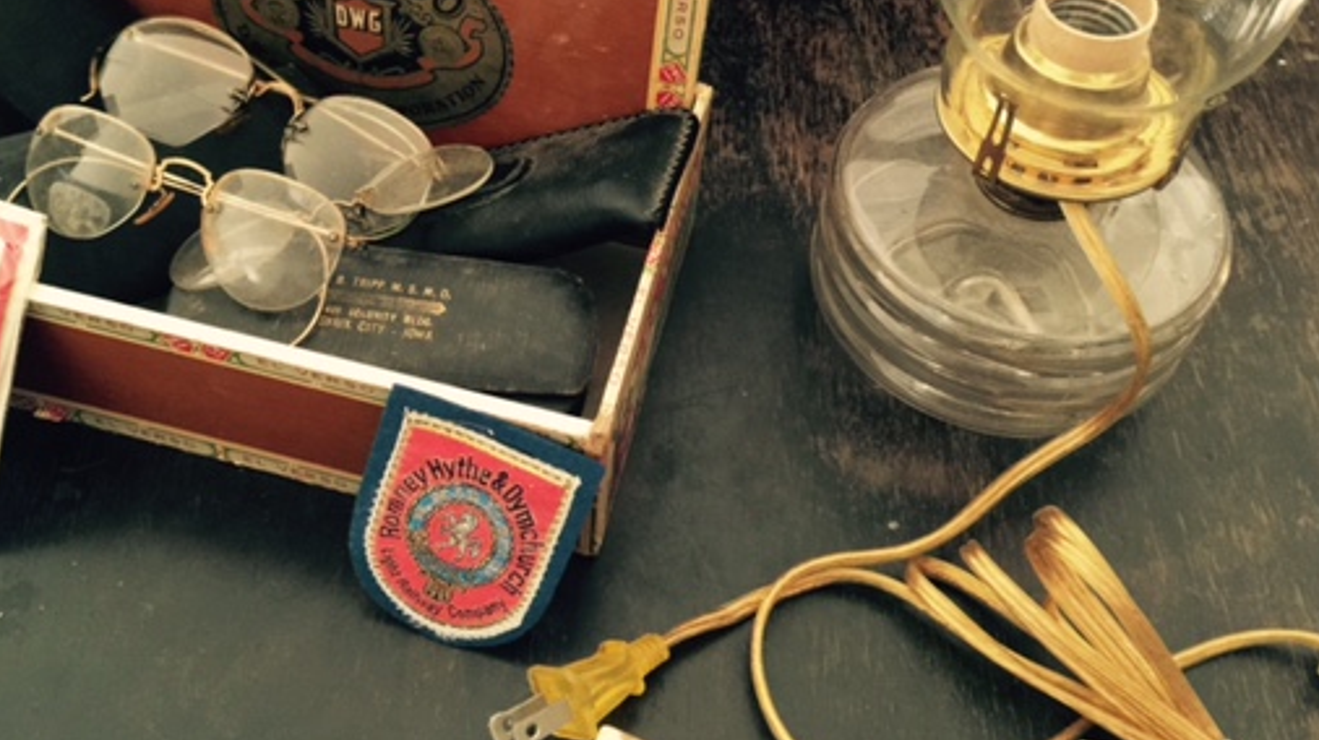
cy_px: 208
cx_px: 540
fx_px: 1398
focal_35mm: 40
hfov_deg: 50.2
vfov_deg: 29.3
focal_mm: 4.15
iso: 125
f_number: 2.2
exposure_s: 1/10
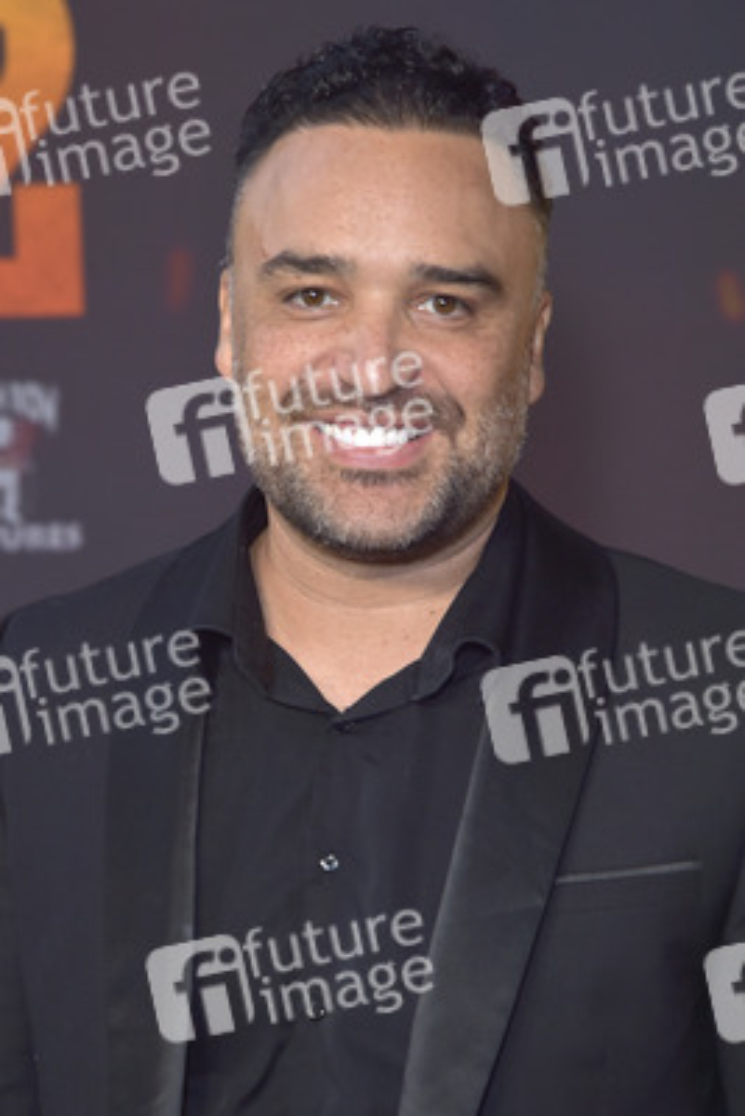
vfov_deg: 17.1
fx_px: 3721
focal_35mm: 120
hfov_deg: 11.4
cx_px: 372
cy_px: 558
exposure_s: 1/250
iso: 640
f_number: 6.3
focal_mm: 120
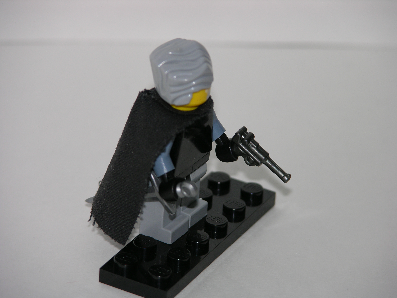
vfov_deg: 5.3
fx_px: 3211
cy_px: 149
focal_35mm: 280
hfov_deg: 7.1
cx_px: 198
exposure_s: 1/253
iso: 50
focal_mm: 71.2
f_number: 4.2
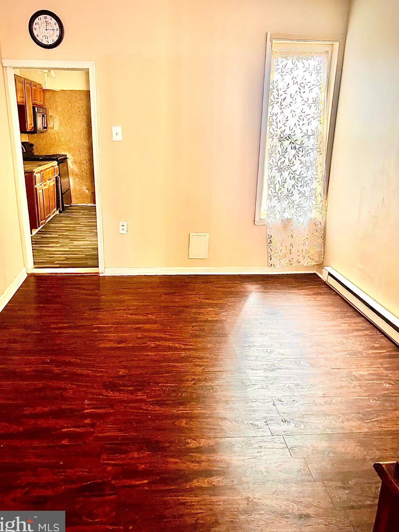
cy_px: 255
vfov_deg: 63.4
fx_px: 430
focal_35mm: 28
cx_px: 187
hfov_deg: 49.7
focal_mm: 5.7
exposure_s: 1/43
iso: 500
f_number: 1.5
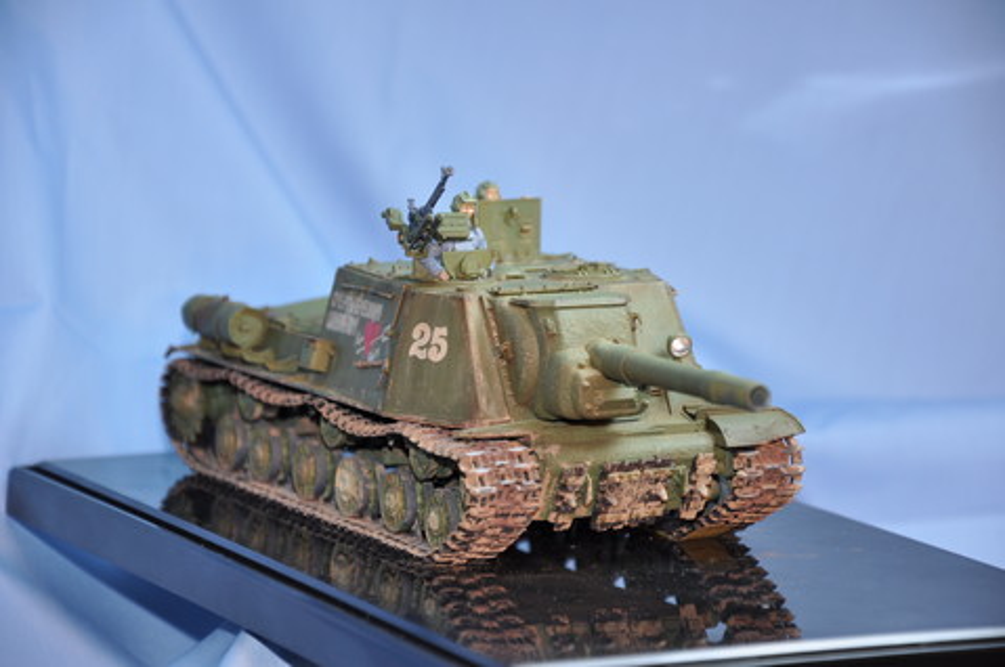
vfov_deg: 8.7
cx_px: 502
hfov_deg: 13.1
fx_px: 4391
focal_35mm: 158
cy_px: 334
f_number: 5.6
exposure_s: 1/30
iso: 200
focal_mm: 105
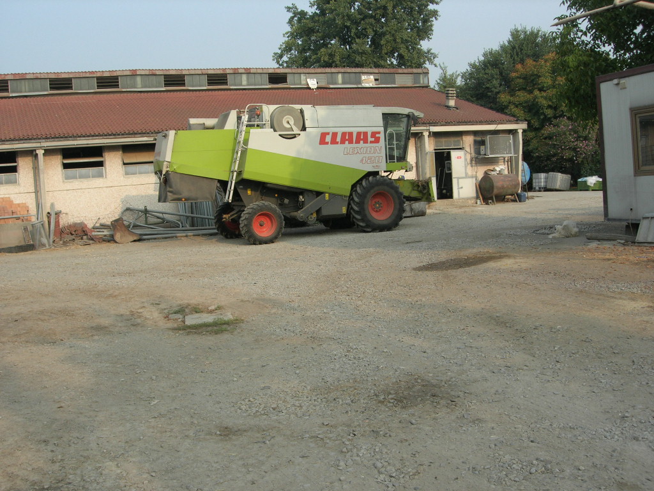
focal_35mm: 38
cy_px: 246
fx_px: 718
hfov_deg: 49.0
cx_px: 327
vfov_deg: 37.7
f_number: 4.8
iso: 78
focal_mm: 7.8
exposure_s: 1/402
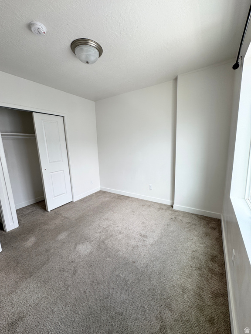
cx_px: 126
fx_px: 135
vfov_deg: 102.1
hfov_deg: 85.7
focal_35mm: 14
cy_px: 167
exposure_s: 1/125
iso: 40
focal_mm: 2.22
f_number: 2.2
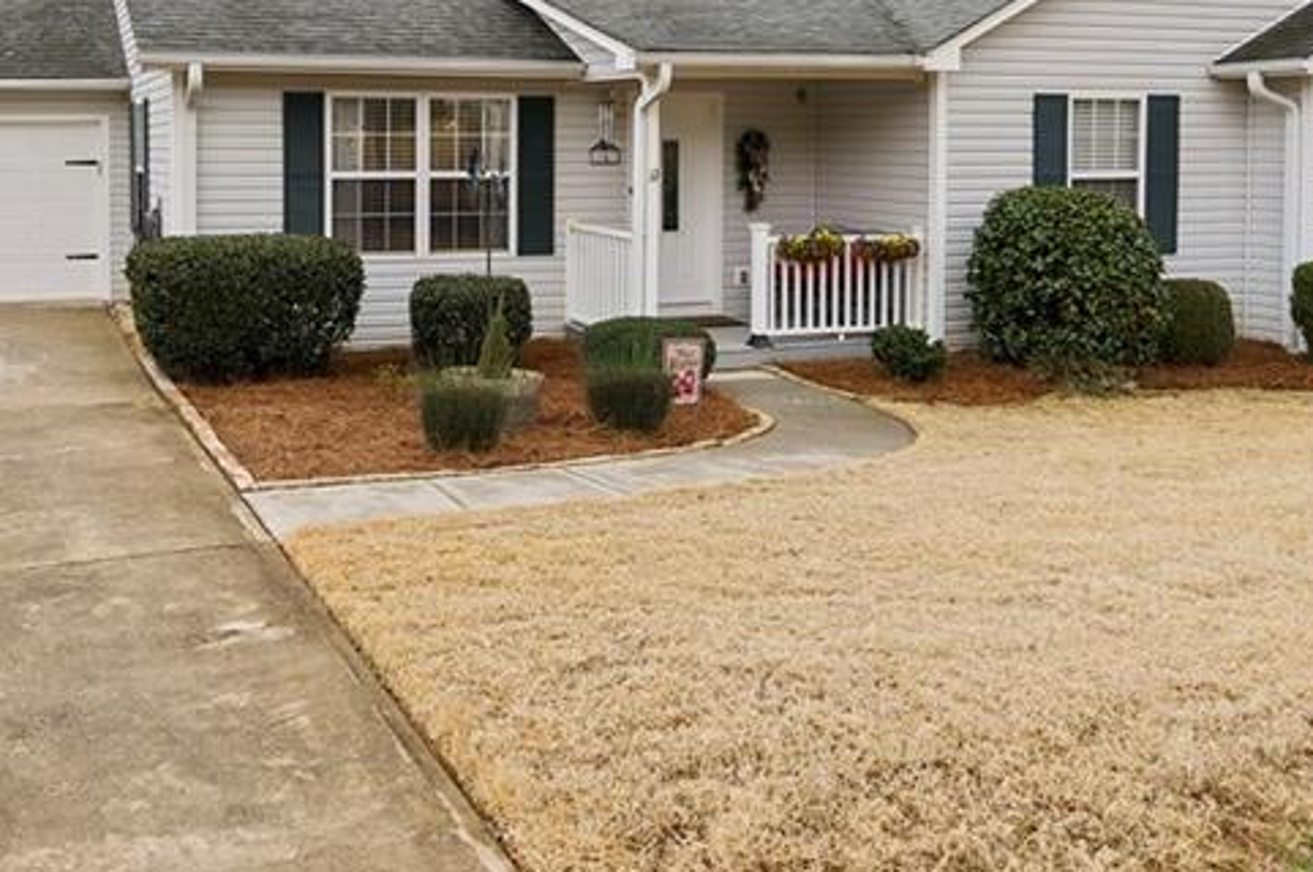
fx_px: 1238
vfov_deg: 37.2
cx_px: 436
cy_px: 159
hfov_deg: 54.7
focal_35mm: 34
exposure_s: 1/100
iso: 100
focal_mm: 16
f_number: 7.1
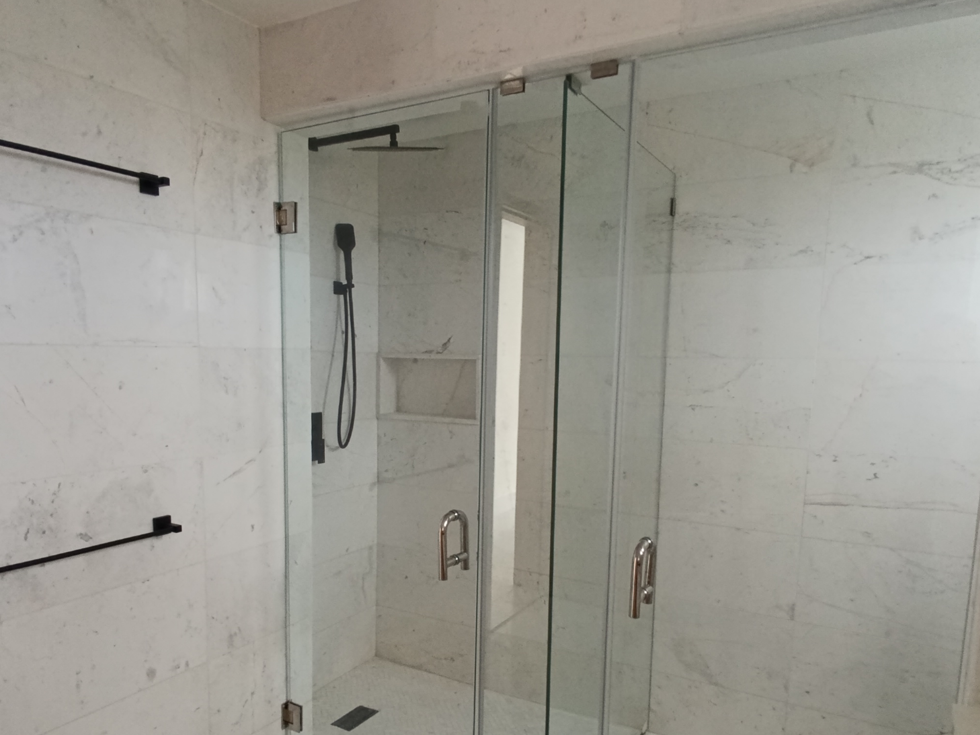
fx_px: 736
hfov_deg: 67.0
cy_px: 453
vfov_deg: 52.6
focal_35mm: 26
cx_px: 426
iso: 200
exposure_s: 1/50
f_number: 2.2
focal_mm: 1.65
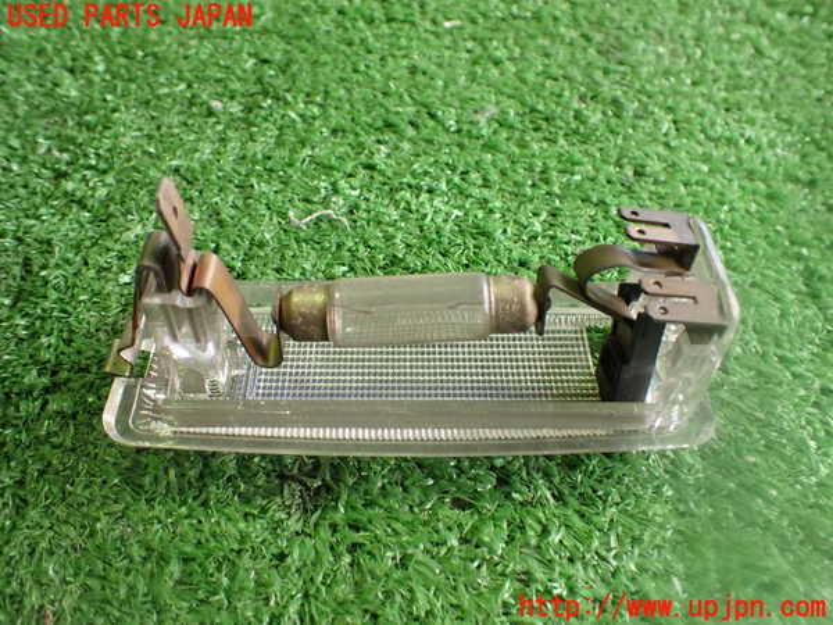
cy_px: 312
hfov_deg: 60.0
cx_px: 416
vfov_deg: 46.8
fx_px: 722
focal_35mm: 30
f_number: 2.3
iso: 800
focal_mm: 5.4
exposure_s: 1/125
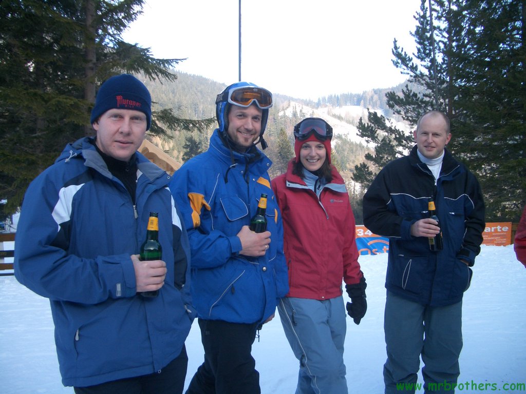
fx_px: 532
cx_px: 263
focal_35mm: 35
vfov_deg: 40.7
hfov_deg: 52.6
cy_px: 197
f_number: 2.6
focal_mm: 5.8
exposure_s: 1/320
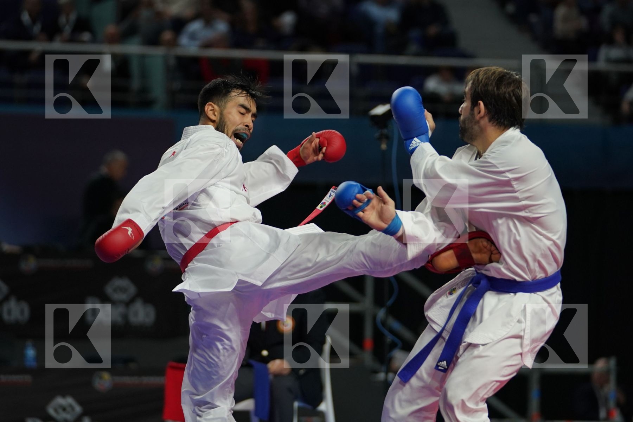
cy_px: 211
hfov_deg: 9.6
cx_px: 316
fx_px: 3763
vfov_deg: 6.4
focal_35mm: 214
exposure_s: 1/1000
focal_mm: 143
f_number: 2.8
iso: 1000
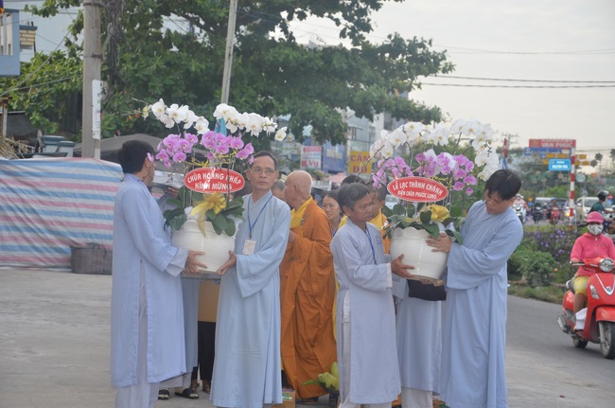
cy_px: 204
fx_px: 1688
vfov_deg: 13.8
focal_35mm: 99
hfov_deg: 20.6
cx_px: 308
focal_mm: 66
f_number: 6.3
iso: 800
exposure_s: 1/250
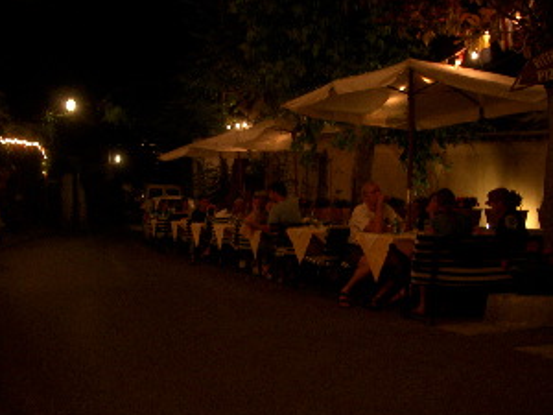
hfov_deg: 38.9
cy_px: 243
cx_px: 280
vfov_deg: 29.6
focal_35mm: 49
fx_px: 783
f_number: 2.6
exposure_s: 1/8
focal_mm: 5.8
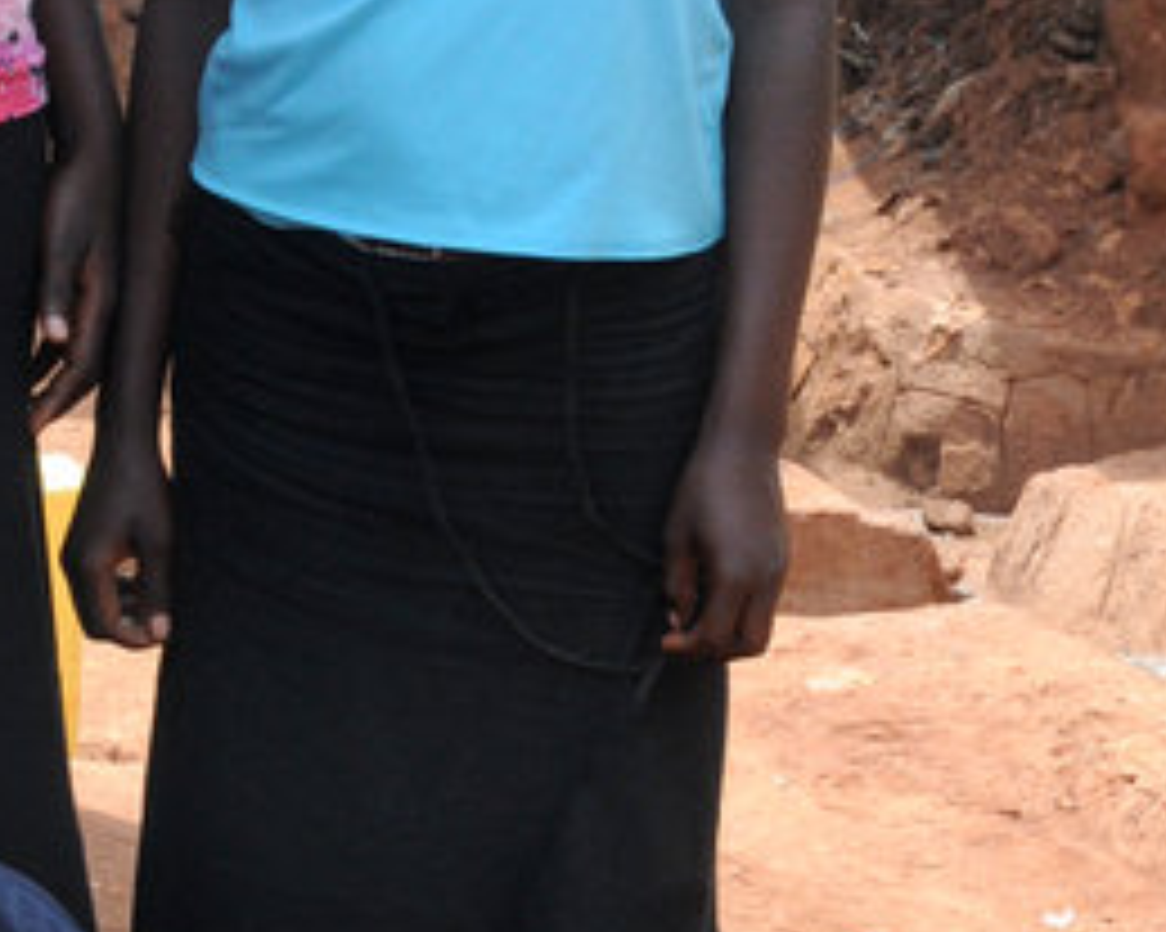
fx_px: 6520
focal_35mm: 189
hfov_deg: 10.2
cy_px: 342
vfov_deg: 8.2
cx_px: 356
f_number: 9
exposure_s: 1/250
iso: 500
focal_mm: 34
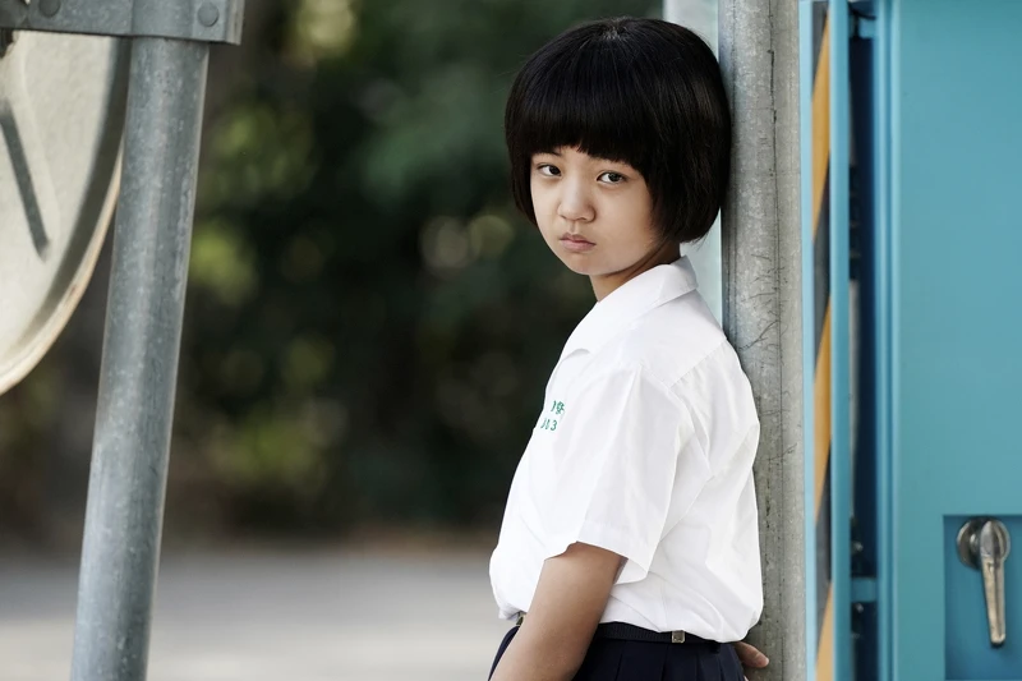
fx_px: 5676
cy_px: 340
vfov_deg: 6.9
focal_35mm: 200
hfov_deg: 10.3
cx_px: 511
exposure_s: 1/320
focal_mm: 200
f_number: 3.5
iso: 320
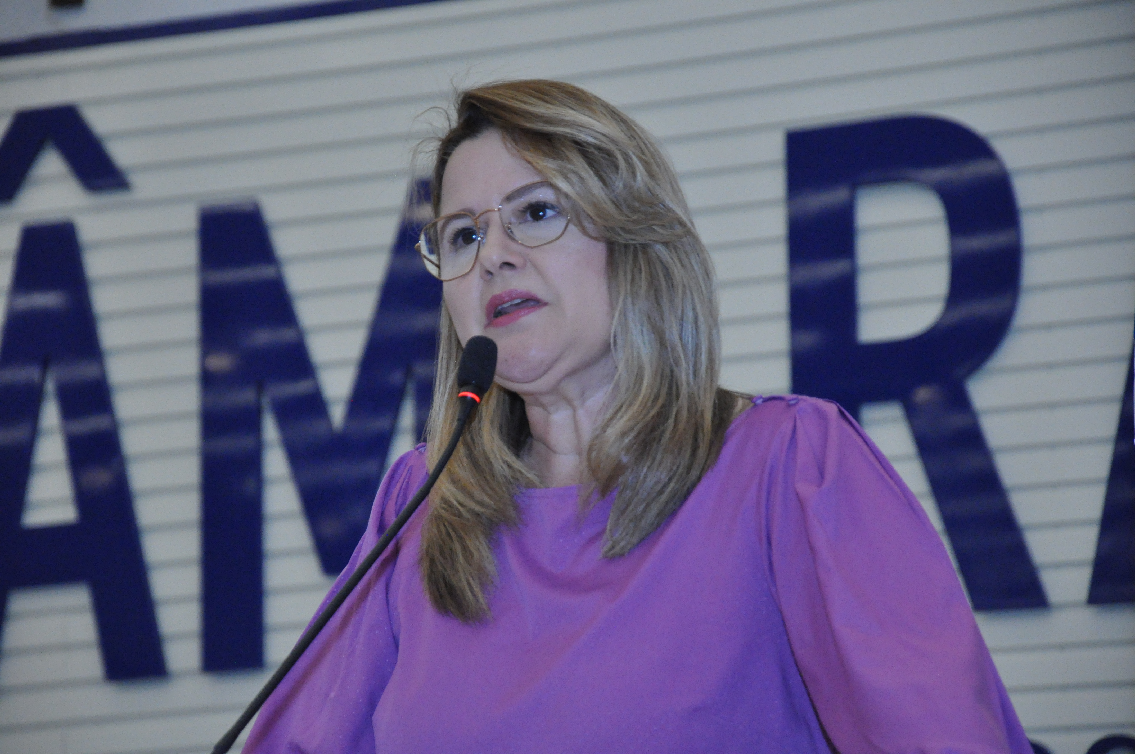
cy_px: 377
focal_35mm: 158
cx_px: 568
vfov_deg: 8.7
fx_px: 4960
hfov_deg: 13.1
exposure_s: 1/160
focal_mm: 105
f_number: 5.6
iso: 2500
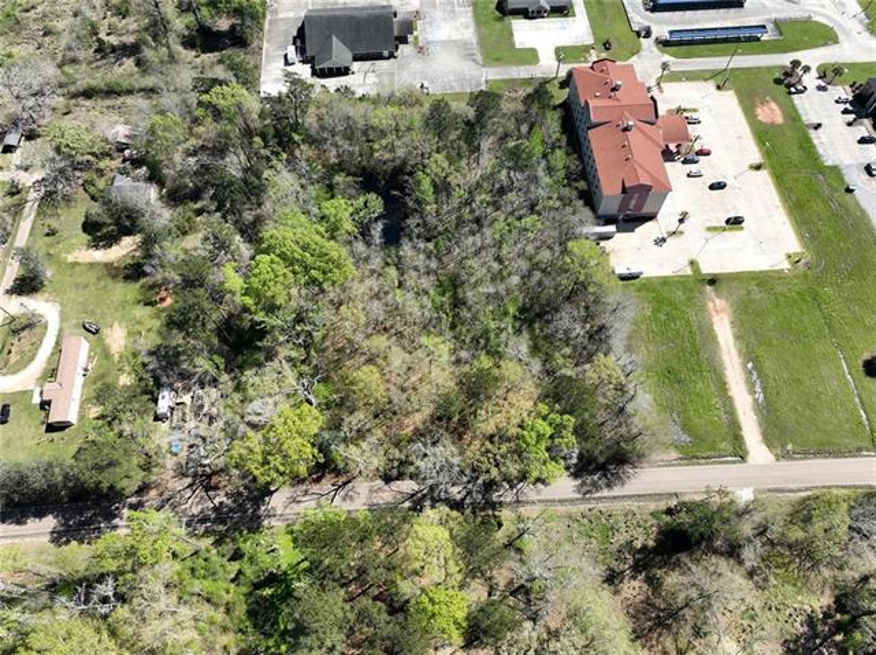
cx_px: 438
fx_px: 607
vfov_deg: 56.8
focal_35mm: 24
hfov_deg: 71.6
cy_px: 328
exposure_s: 1/1000
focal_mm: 12.29
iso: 110
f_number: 2.8
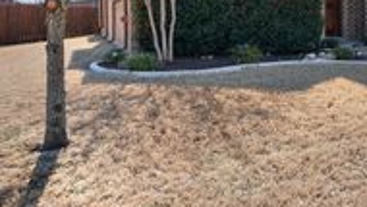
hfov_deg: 41.0
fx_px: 428
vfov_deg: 26.3
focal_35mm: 44
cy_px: 22
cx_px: 359
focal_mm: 16
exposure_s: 1/40
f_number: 9
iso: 250
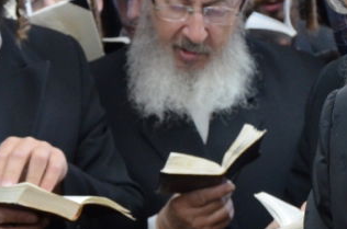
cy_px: 99
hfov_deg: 11.1
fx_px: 1779
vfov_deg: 7.4
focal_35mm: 185
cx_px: 327
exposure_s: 1/60
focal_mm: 38
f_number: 5
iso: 2000
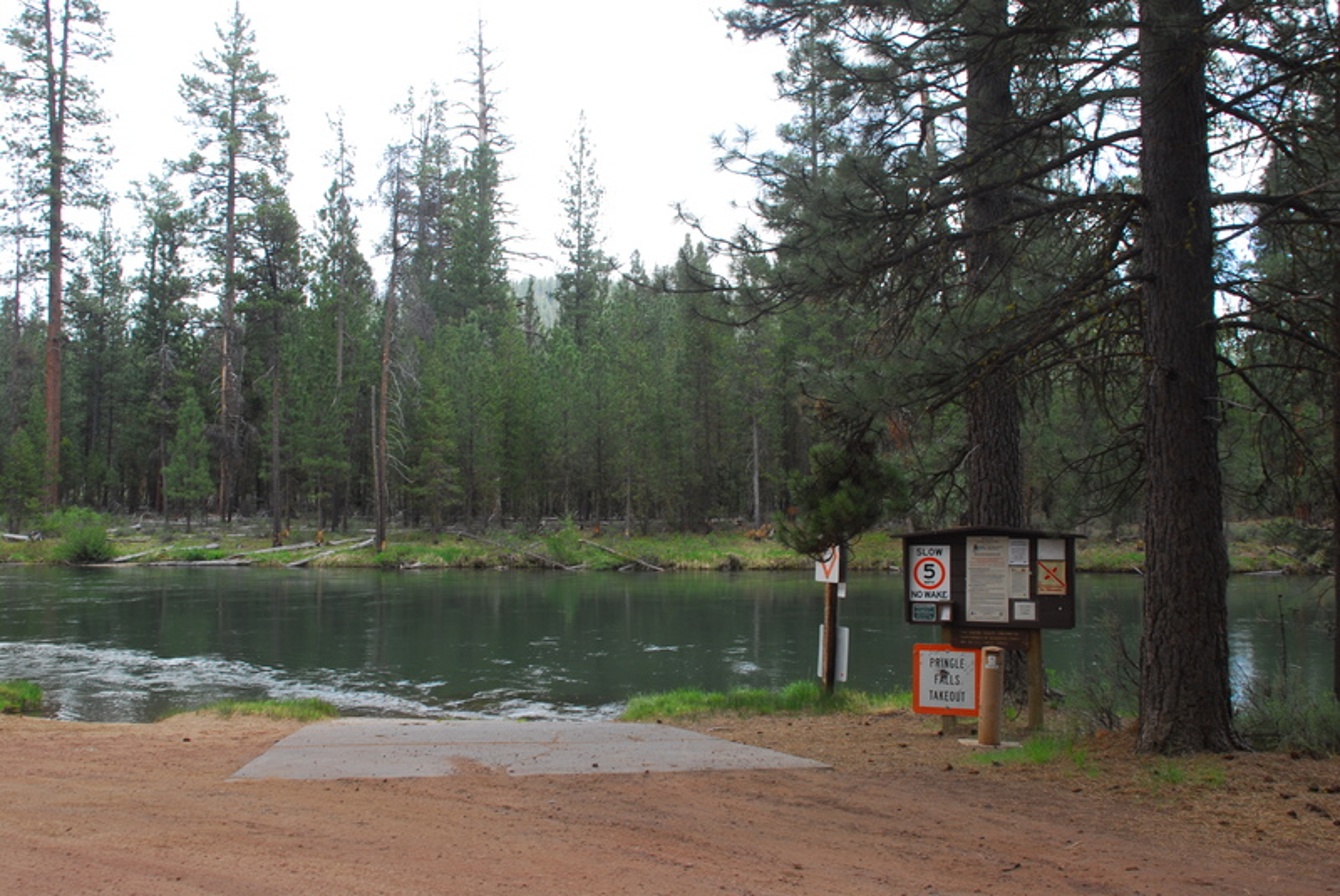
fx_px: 1229
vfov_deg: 40.0
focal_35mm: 33
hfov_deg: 57.2
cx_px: 670
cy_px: 448
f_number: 6.3
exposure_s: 1/80
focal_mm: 22
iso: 160
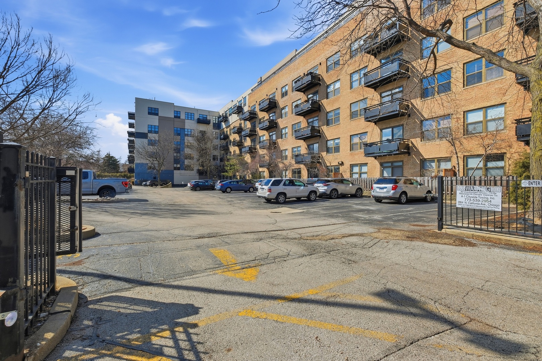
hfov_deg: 100.4
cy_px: 180
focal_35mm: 15
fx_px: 226
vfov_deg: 77.3
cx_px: 271
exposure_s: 1/5000
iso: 640
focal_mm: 10
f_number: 8
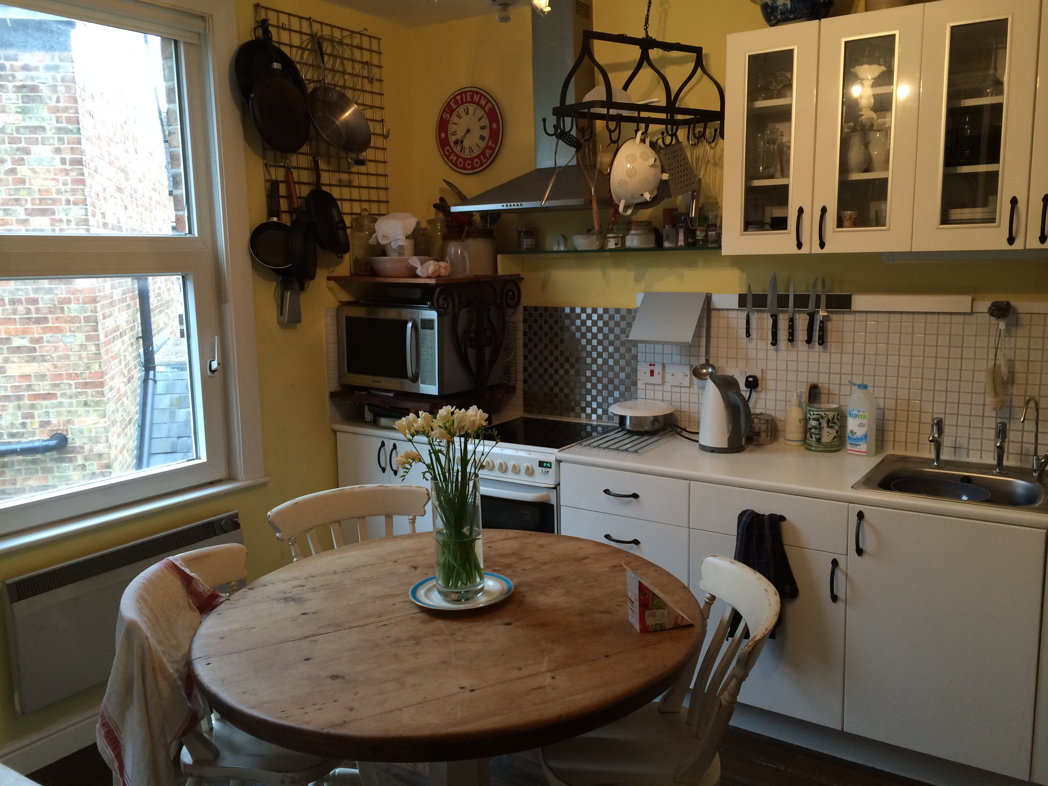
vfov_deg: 46.8
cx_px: 524
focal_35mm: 30
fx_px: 908
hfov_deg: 60.0
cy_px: 393
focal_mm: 4.12
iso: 100
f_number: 2.2
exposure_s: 1/30
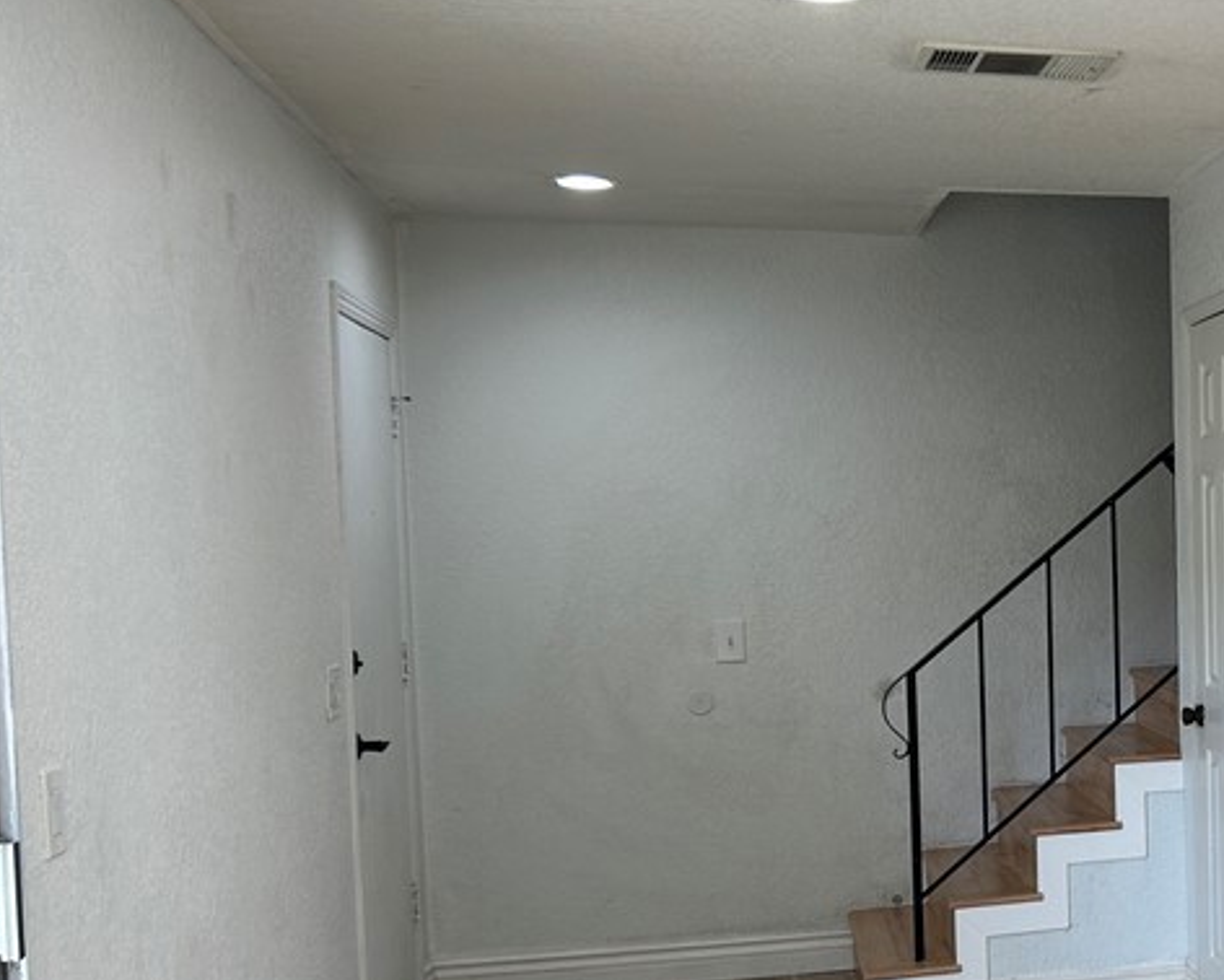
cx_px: 1312
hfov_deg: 30.8
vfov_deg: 27.5
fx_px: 1993
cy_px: 646
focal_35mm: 55
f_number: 1.5
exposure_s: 1/120
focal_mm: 5.7
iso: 40
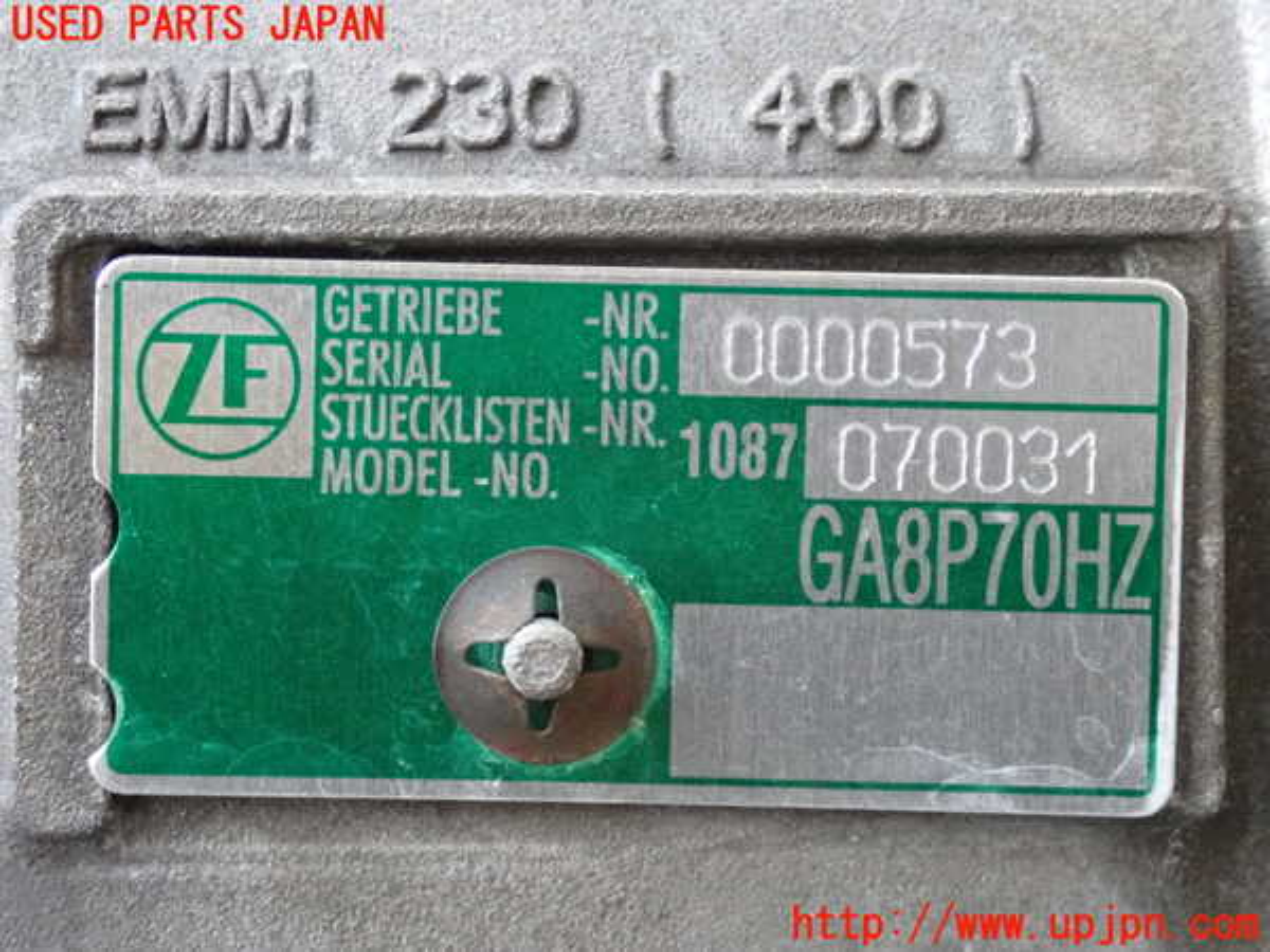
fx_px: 2605
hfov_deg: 27.4
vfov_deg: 20.7
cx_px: 635
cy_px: 476
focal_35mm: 71
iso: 3200
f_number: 3.9
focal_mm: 12.73
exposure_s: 1/125
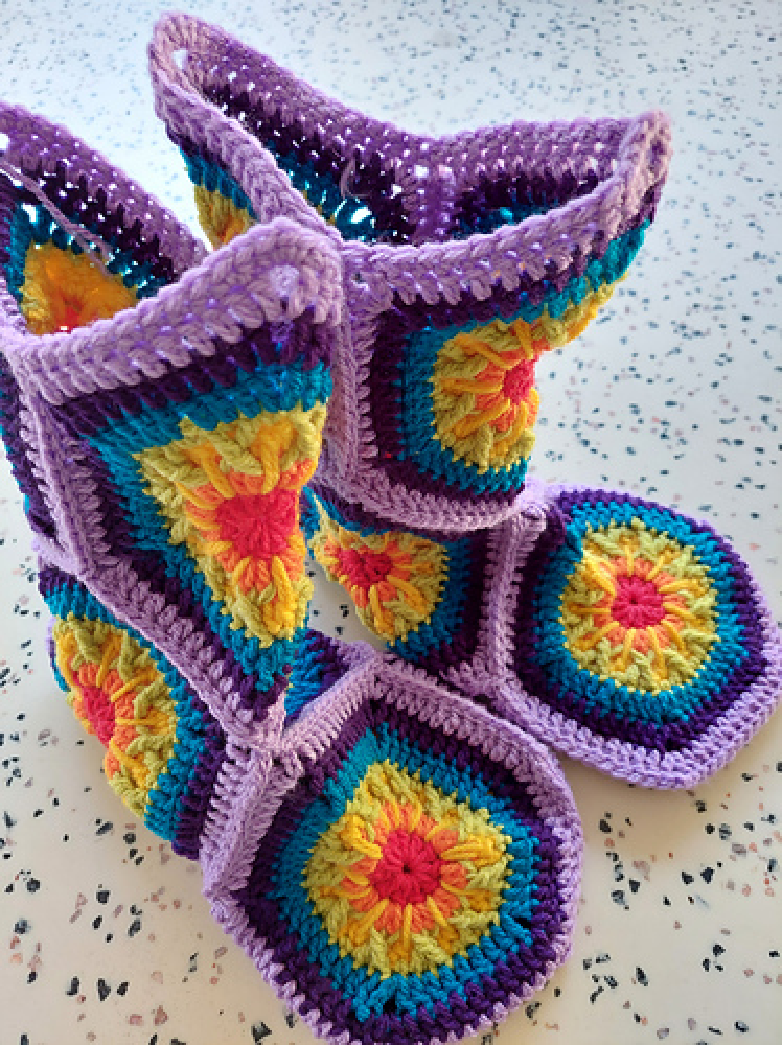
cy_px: 522
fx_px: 724
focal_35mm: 24
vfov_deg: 71.6
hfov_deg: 56.7
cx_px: 391
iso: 200
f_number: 1.8
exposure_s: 1/50
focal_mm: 5.23
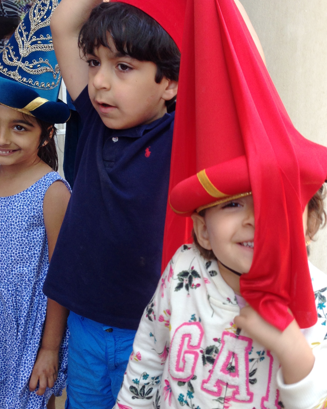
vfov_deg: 41.2
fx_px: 544
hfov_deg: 33.4
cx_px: 185
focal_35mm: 45
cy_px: 204
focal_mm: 4.12
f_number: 2.4
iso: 50
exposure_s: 1/60
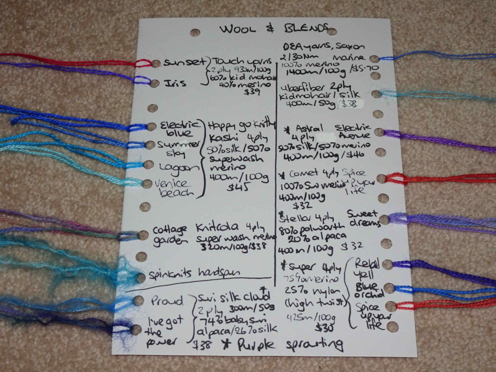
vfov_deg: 23.7
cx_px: 248
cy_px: 186
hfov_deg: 31.2
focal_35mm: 62
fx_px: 888
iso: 200
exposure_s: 1/60
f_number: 4.5
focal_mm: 10.59
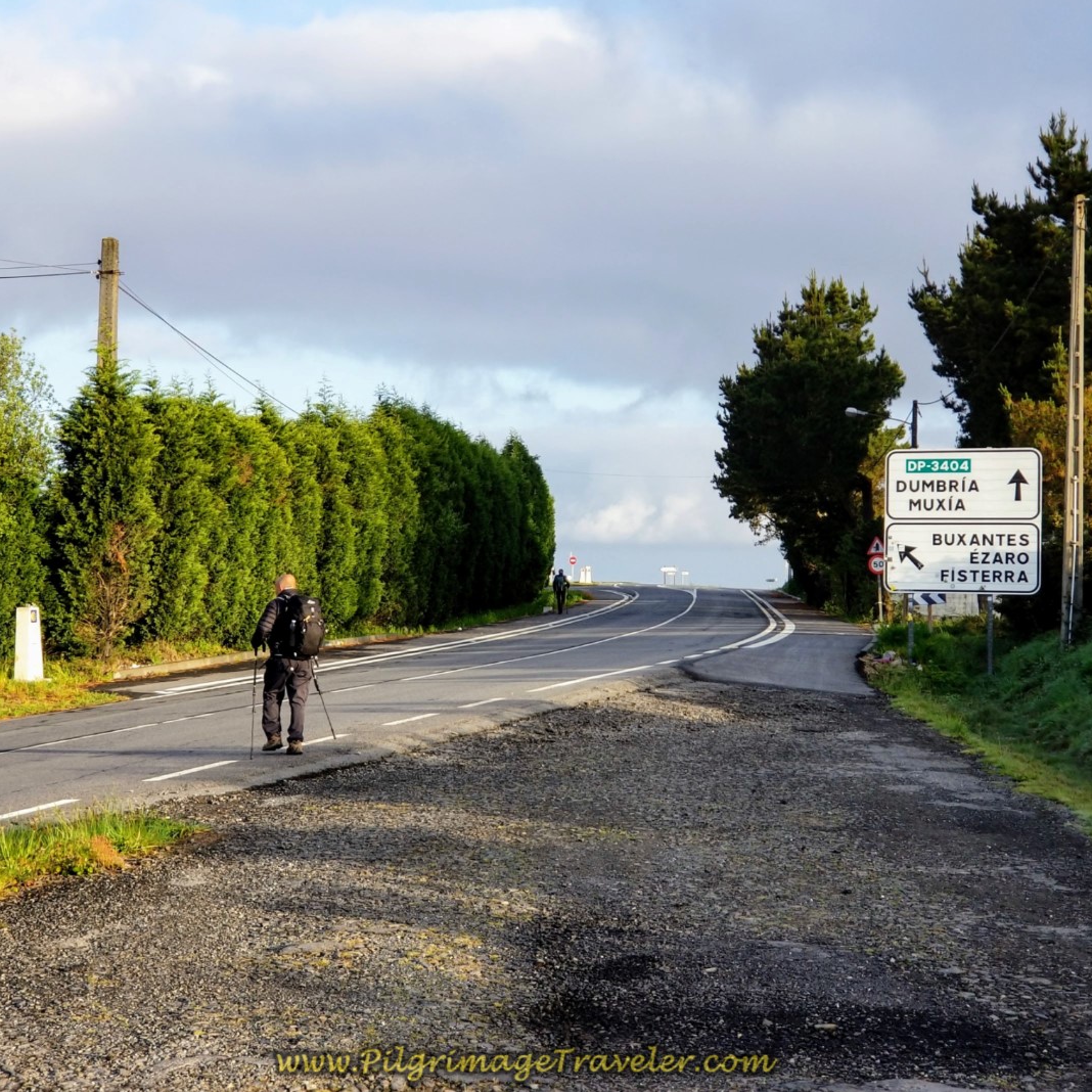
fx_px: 2213
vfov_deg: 27.7
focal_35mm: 62
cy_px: 544
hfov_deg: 27.7
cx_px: 521
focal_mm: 6
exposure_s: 1/223
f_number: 2.4
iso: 25
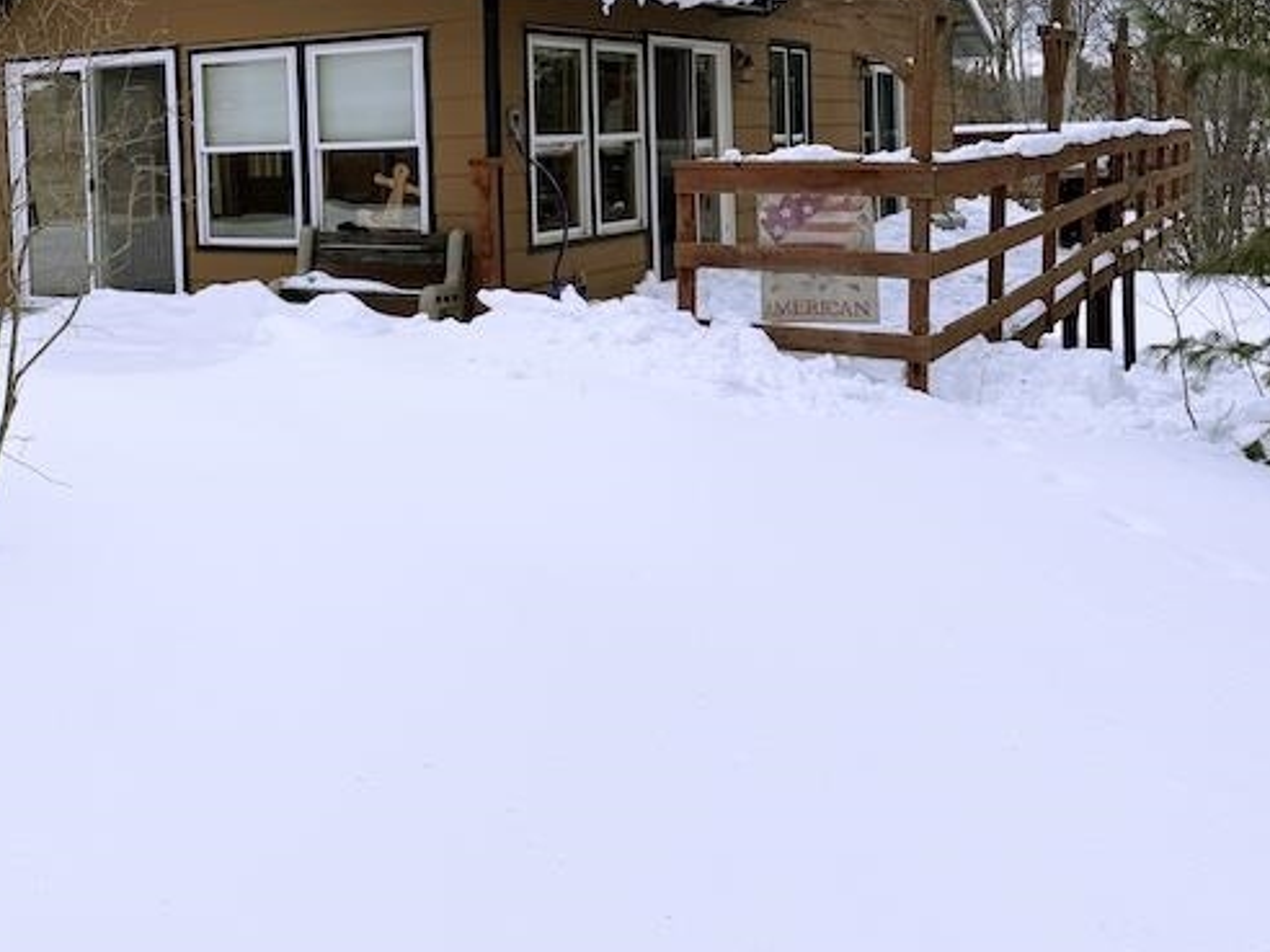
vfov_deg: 35.7
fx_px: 1431
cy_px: 204
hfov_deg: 46.0
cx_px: 299
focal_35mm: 39
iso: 80
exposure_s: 1/405
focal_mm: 6.76
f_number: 1.78
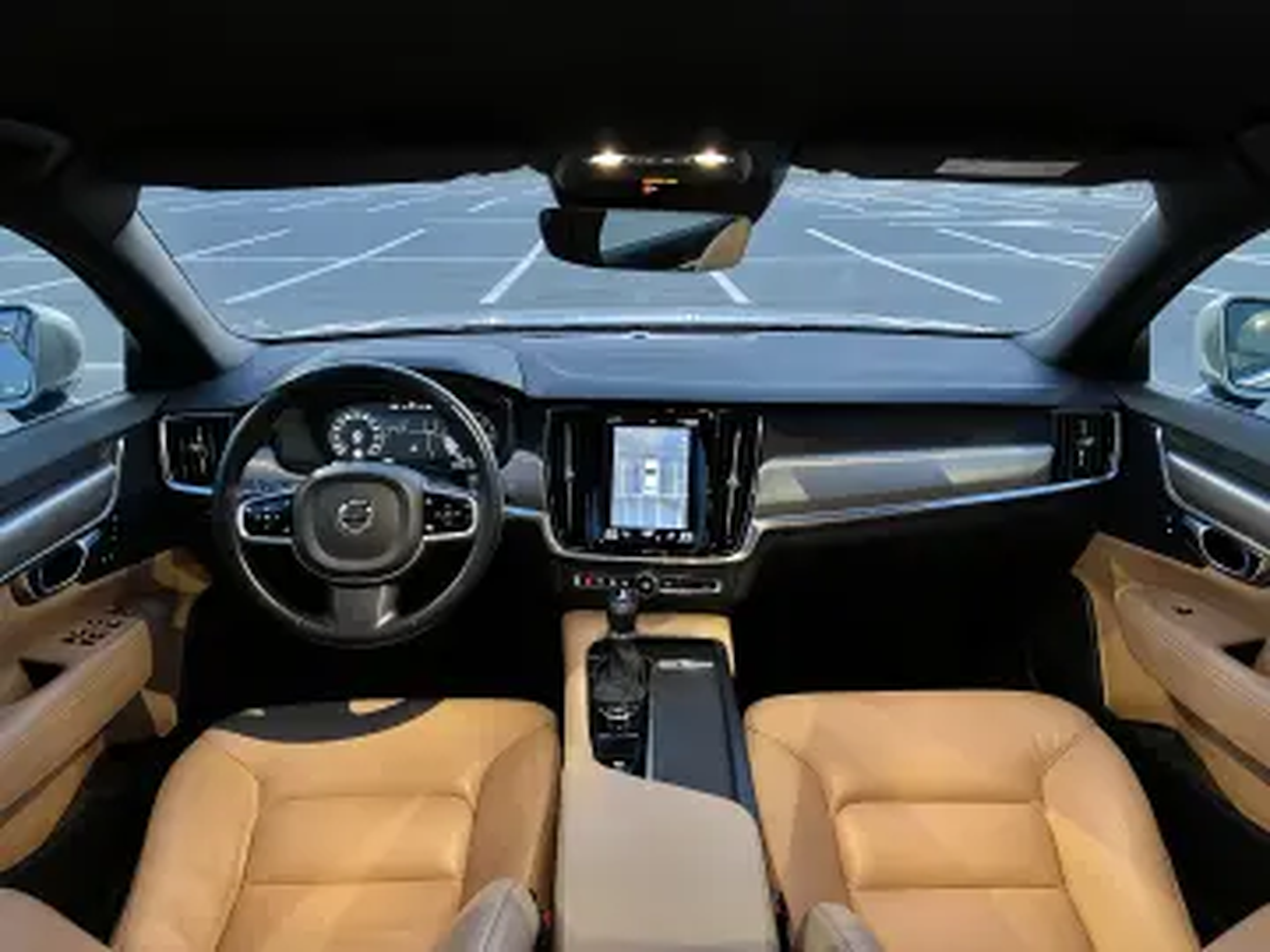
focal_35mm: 26
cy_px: 476
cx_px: 635
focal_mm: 5.7
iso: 640
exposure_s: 1/30
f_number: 1.5
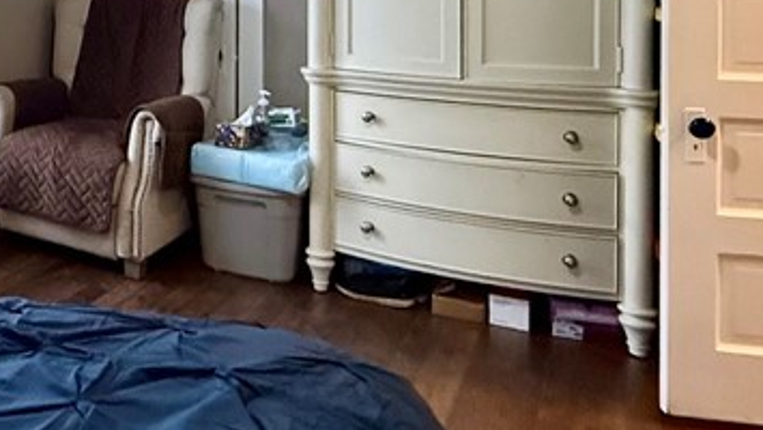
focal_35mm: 44
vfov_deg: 25.4
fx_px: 891
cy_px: -30
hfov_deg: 39.9
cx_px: -26
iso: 1250
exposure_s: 1/60
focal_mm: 2.22
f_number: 2.2
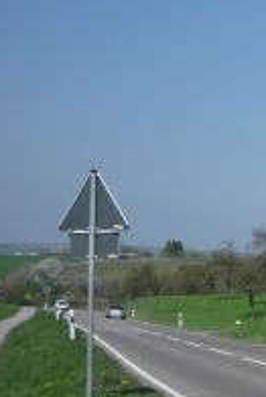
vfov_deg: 19.9
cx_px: 479
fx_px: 1128
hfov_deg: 12.3
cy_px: 263
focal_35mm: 102
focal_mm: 5.2
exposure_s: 1/500
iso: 100
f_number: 5.6
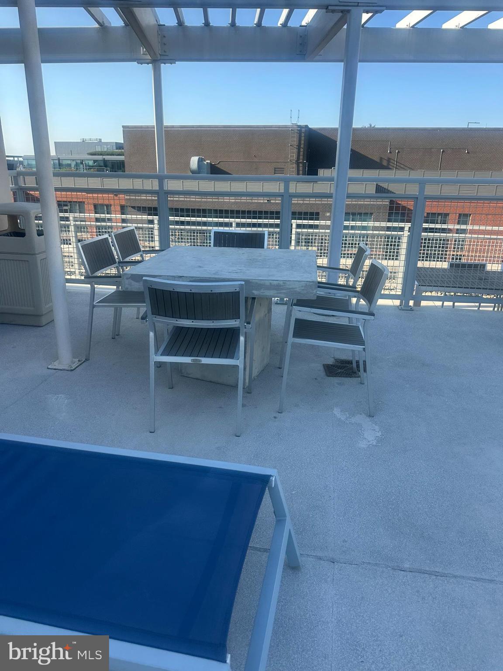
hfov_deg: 56.8
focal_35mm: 24
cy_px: 336
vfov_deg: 71.6
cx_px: 252
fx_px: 465
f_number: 1.78
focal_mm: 6.86
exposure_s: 1/1412
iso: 80
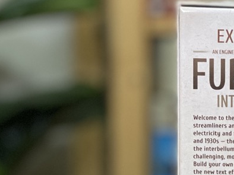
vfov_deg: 8.7
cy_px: 217
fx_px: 1142
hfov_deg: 11.4
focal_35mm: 169
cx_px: 308
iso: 250
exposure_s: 1/100
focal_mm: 6
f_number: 2
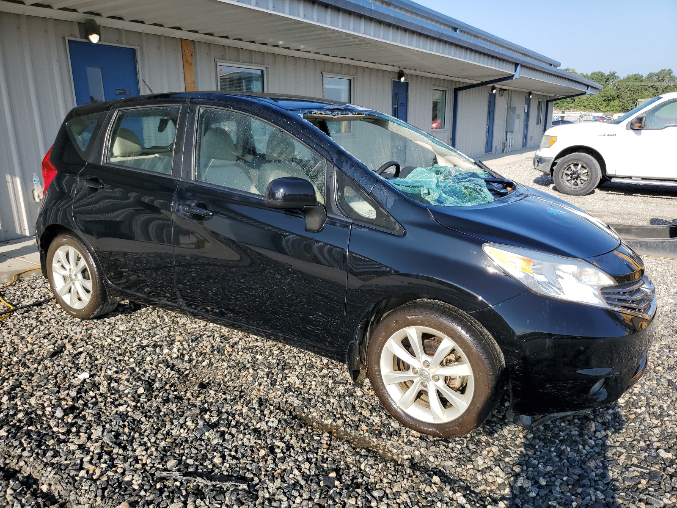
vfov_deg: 53.1
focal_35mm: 26
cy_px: 254
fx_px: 508
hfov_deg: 67.3
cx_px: 338
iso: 50
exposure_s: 1/2000
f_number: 1.5
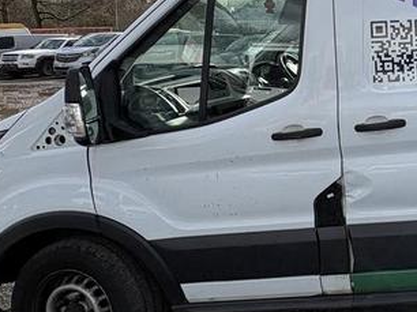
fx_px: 494
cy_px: 63
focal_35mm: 41
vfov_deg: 34.0
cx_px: 506
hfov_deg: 35.5
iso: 50
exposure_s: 1/1637
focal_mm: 2.22
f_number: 2.2
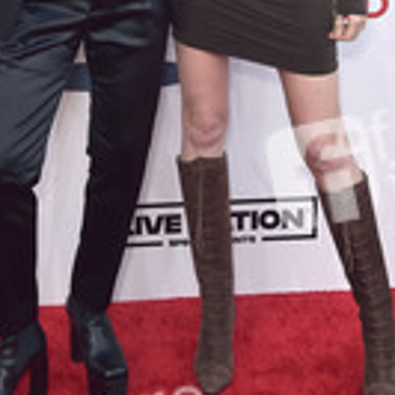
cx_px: 150
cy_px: 12
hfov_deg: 17.9
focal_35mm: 97
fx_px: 1252
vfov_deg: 17.6
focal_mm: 38
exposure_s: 1/250
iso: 640
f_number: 6.3
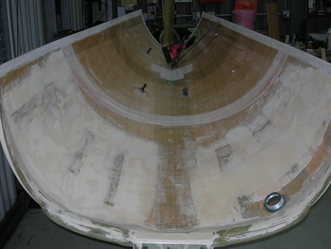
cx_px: 179
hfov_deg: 42.0
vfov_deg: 32.2
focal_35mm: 45
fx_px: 430
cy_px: 123
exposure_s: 1/60.1
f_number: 2.8
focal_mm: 7.8
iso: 64
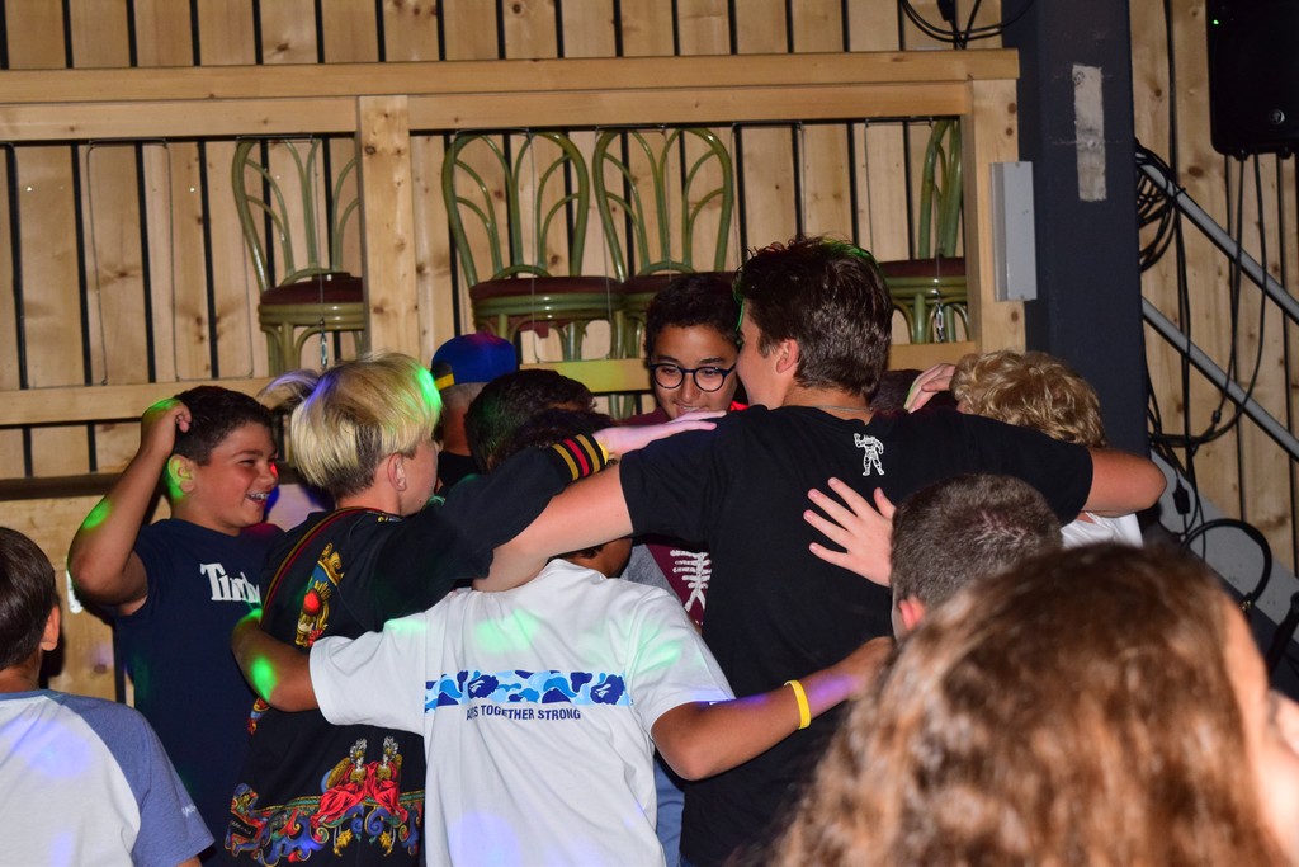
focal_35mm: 75
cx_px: 650
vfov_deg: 18.2
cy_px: 434
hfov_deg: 27.0
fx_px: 2706
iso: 1600
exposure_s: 1/200
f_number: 5.6
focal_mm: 50
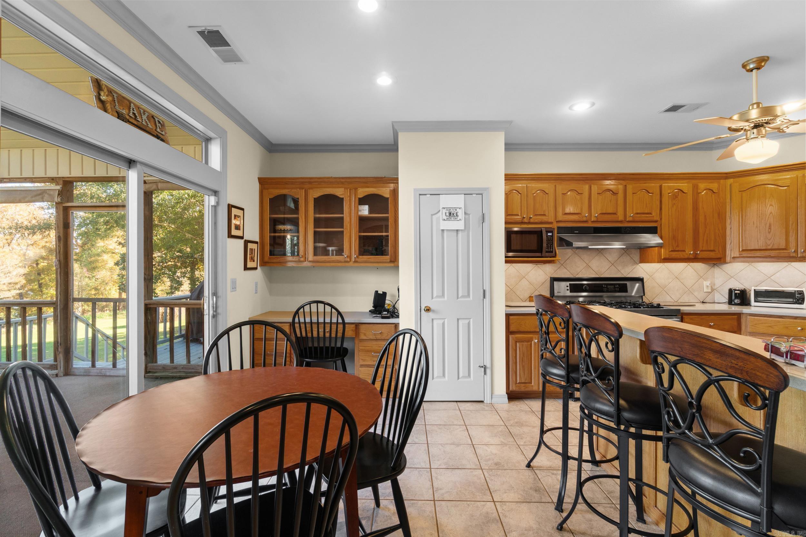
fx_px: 369
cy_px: 268
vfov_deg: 72.0
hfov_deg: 95.0
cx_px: 403
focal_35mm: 16
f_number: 9
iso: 250
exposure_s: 1/1.25
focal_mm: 11
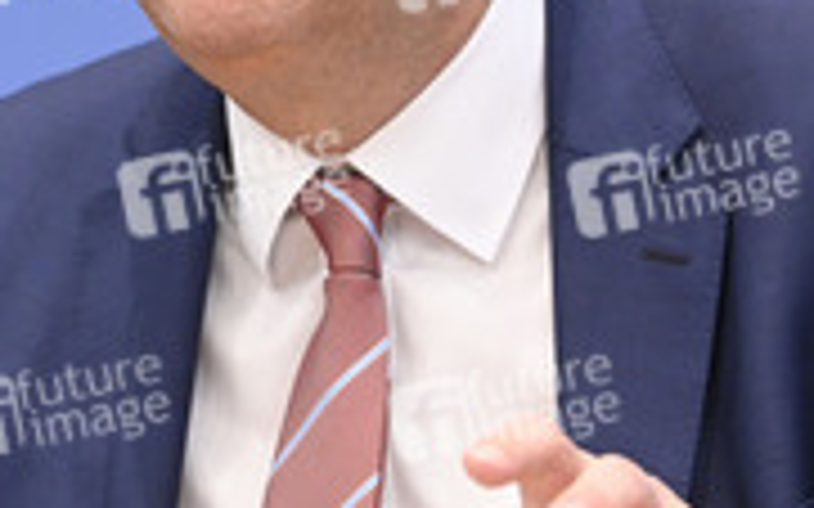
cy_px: 72
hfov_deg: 6.9
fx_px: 6764
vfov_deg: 4.3
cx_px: 115
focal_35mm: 305
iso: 5000
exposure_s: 1/640
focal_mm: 120
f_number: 5
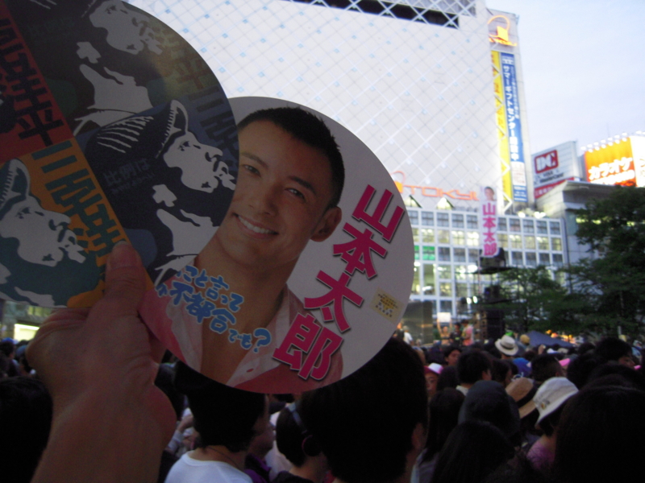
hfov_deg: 63.4
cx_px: 322
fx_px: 522
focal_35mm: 28
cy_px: 242
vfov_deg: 49.7
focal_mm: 5
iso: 400
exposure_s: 1/25
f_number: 2.7
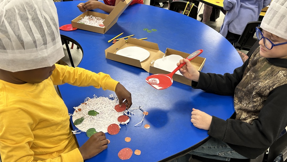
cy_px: 84
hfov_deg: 66.0
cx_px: 147
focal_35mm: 29
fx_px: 221
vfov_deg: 40.2
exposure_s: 1/60
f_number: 1.5
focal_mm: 5.7
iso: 80
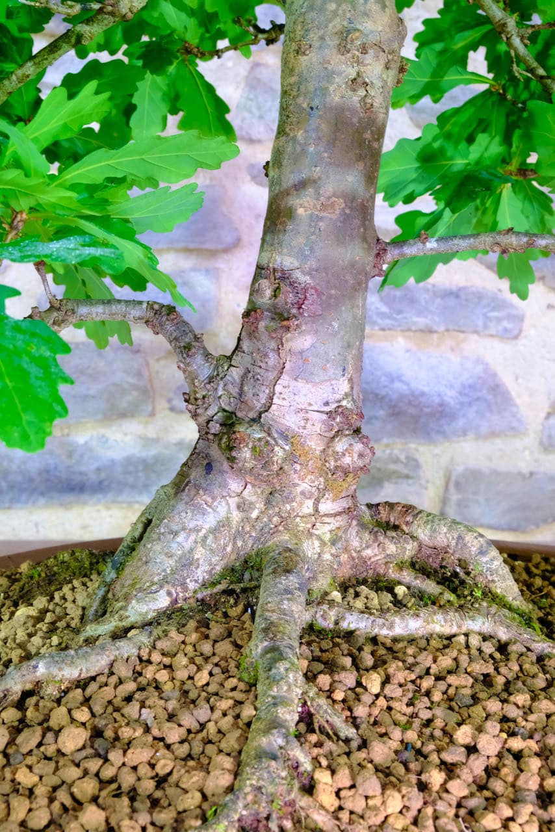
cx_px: 278
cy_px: 416
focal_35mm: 40
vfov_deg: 48.4
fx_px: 924
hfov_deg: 33.4
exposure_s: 1/30
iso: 3200
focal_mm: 26.5
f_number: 13
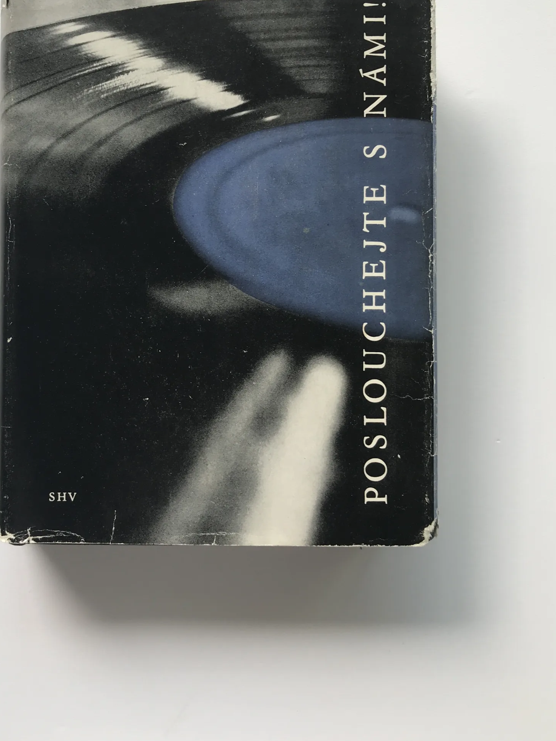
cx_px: 210
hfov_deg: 38.4
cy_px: 275
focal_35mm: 37
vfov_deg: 49.6
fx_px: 792
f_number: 1.8
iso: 20
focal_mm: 3.99
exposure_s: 1/124
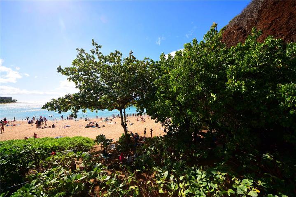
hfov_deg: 112.6
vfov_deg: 90.0
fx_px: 99
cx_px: 148
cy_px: 98
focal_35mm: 12
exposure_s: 1/200
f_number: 8
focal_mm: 8
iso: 125
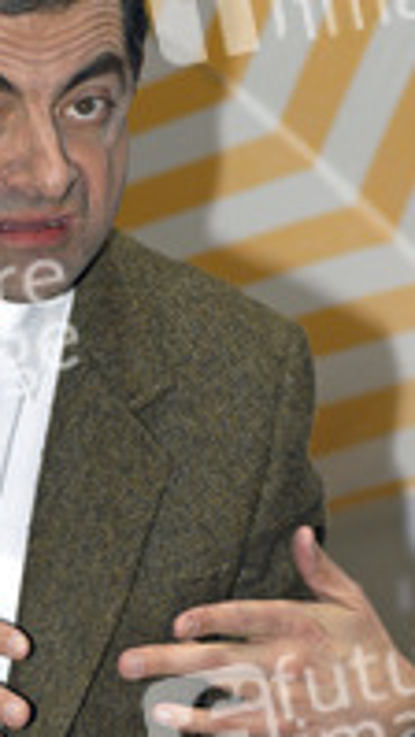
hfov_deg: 4.5
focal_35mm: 272
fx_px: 5319
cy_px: 533
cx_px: -4
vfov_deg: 7.9
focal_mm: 86
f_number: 5
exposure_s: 1/100
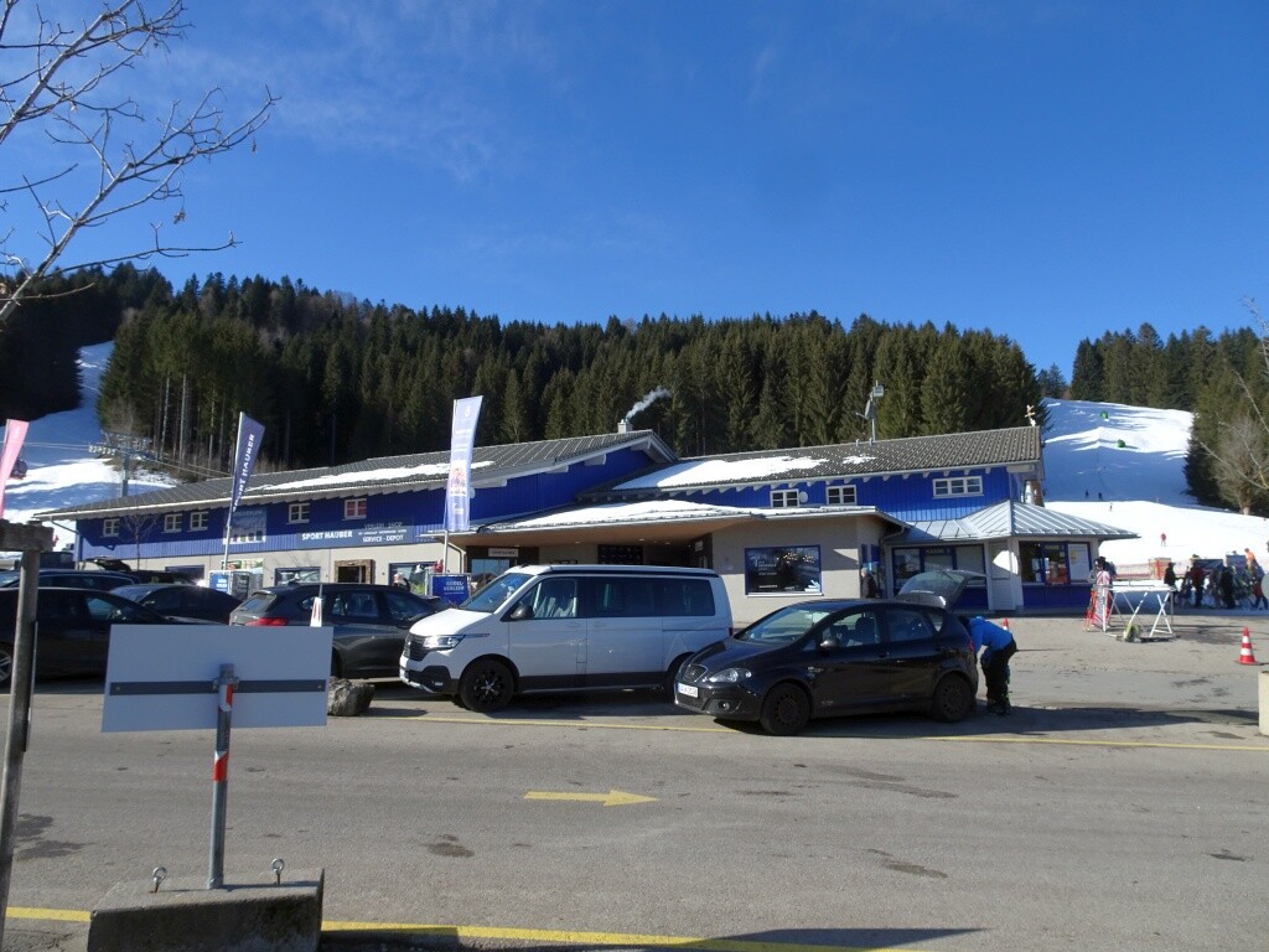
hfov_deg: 71.6
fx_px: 880
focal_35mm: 24
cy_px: 476
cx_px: 634
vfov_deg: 56.8
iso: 80
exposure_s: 1/800
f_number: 3.5
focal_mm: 4.1
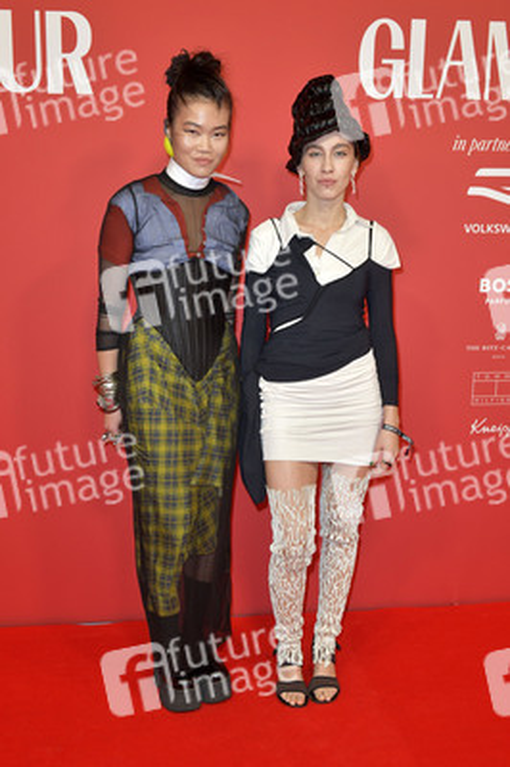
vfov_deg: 55.8
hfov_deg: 38.8
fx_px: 724
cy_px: 384
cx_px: 255
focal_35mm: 34
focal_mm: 34
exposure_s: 1/250
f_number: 6.3
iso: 1250
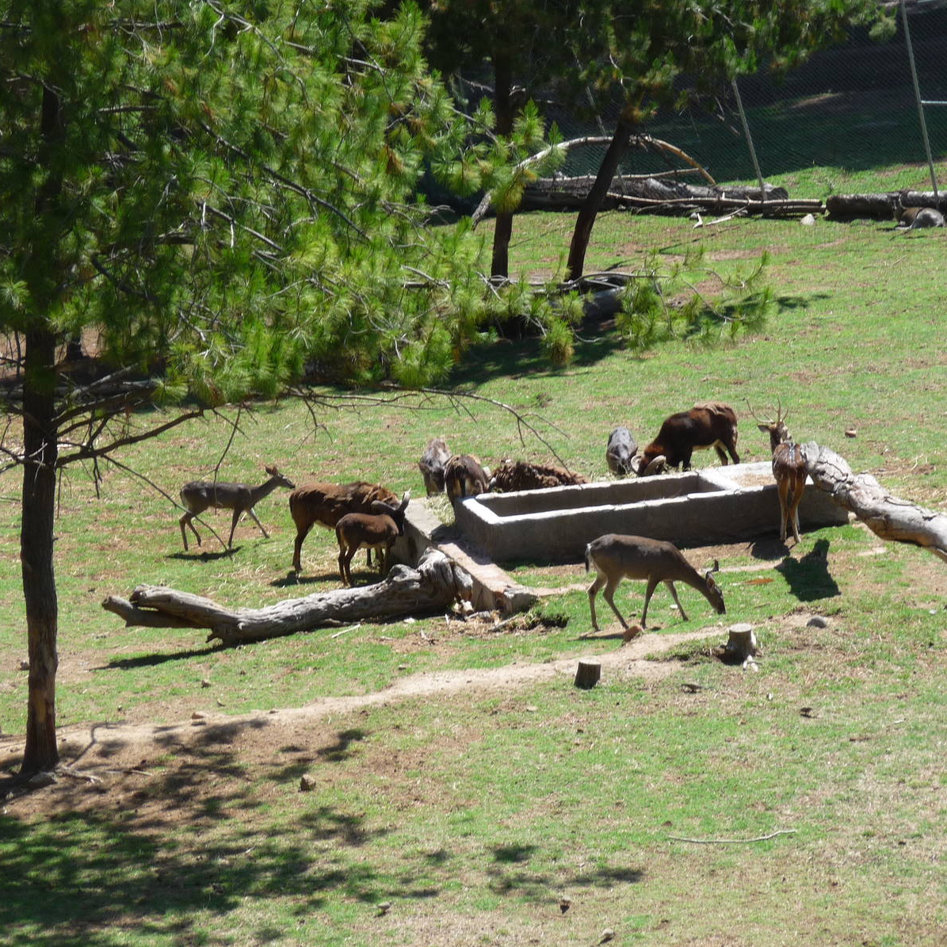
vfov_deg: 10.0
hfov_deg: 10.0
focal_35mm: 174
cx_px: 534
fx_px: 5386
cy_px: 472
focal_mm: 25.2
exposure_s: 1/250
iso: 100
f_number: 4.8
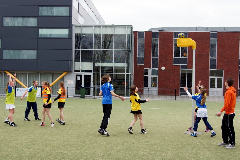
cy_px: 80
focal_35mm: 39
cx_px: 120
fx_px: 260
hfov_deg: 49.5
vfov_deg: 34.2
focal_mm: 26
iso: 400
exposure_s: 1/800
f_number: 5
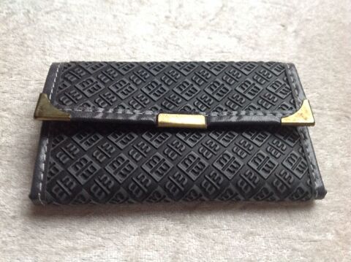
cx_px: 176
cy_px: 131
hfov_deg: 52.7
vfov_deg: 40.6
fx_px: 355
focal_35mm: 35
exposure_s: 1/15
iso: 320
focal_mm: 4.28
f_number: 2.4
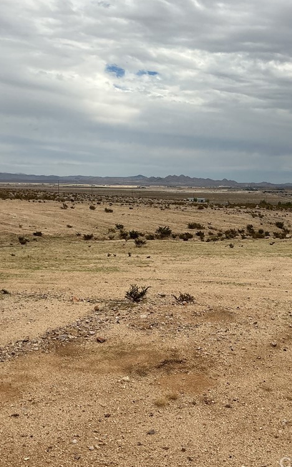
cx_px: 219
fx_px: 535
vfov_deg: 47.2
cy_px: 233
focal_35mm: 42
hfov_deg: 30.0
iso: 25
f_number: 1.8
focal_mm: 3
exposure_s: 1/3788
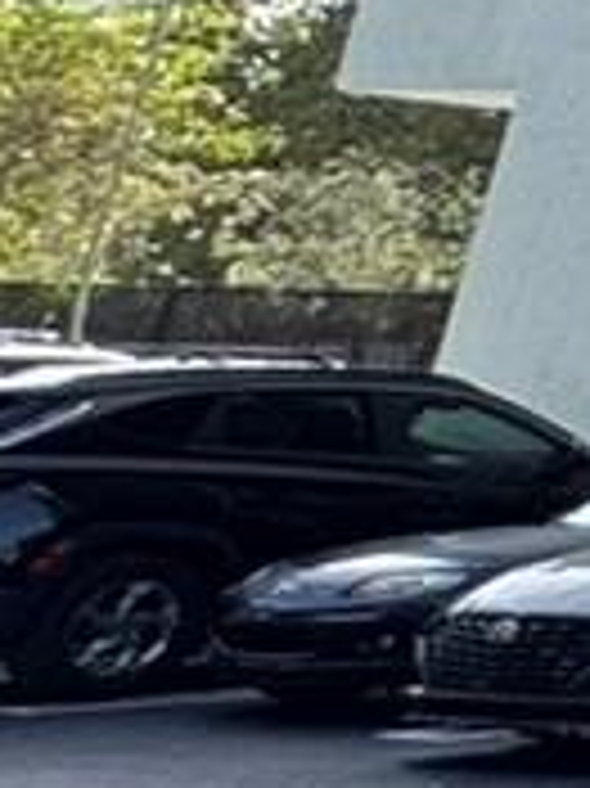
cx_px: 3450
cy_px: -378
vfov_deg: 14.4
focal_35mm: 128
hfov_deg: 5.4
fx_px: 2912
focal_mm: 2.22
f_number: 2.2
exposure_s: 1/388
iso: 40
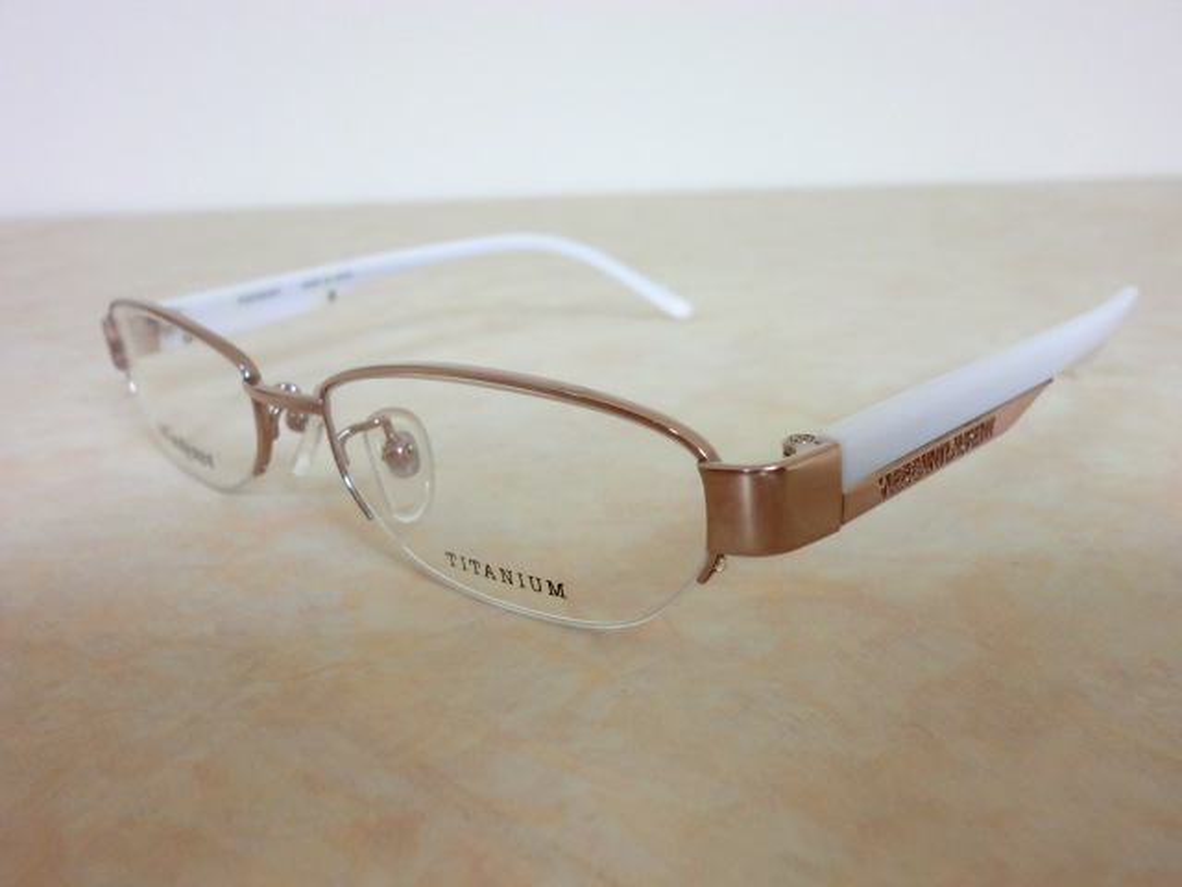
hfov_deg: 56.8
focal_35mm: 32
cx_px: 591
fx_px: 1093
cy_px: 444
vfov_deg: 44.2
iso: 250
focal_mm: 5.8
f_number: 3.5
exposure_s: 1/60
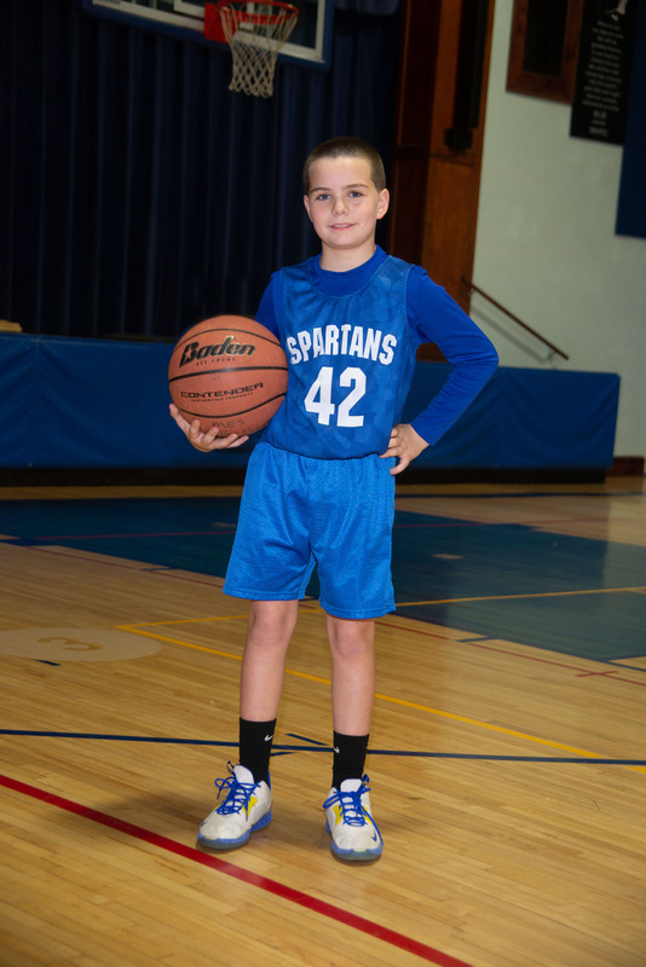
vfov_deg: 29.6
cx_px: 323
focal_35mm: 68
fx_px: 1829
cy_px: 484
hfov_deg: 20.0
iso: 800
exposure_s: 1/60
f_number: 7.1
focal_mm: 68
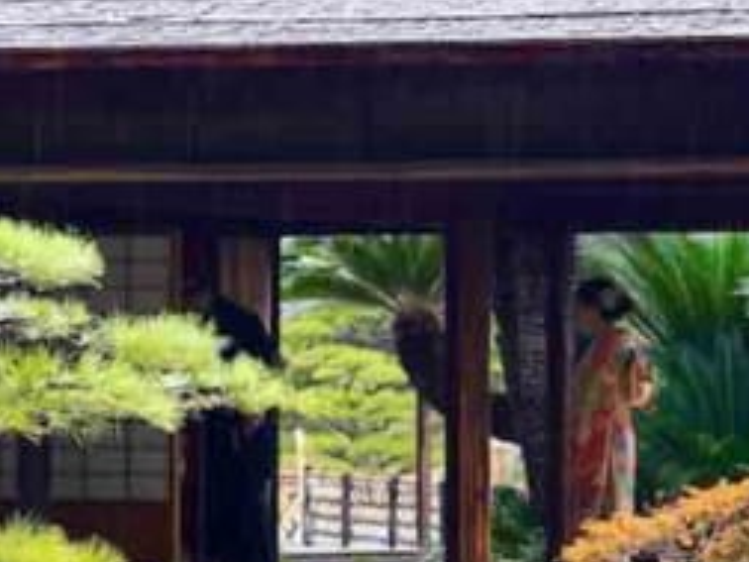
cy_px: 282
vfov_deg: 5.1
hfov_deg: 6.7
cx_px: 734
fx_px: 6340
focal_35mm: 293
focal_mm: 50
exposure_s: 1/40
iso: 100
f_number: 4.5
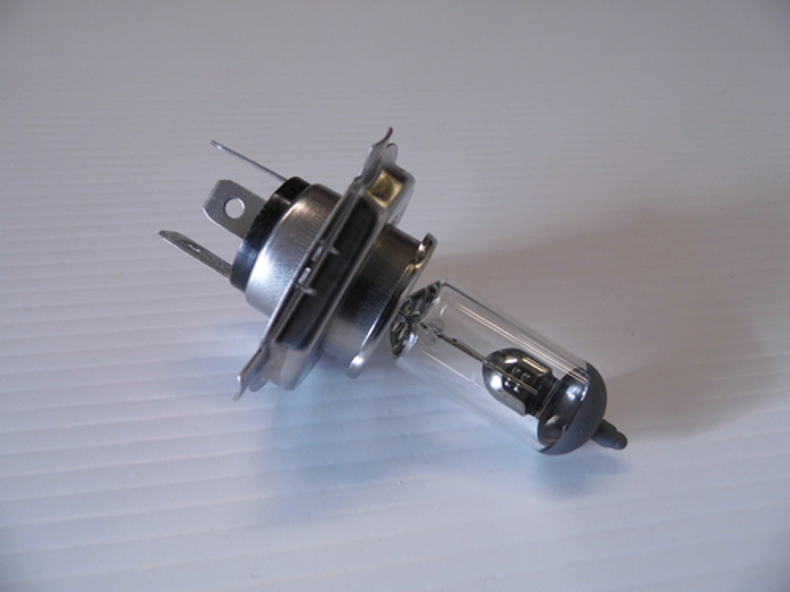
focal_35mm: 25
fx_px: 571
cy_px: 296
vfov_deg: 54.9
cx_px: 395
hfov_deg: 69.4
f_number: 3.1
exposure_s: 1/80
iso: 100
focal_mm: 4.5
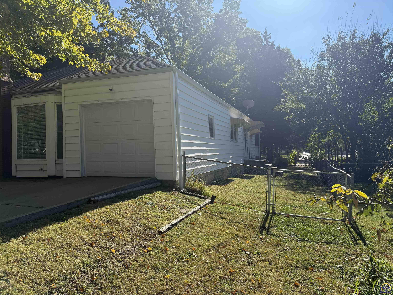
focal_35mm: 24
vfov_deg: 56.8
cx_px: 196
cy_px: 148
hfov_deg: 71.6
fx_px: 272
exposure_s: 1/4673
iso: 100
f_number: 1.78
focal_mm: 6.76
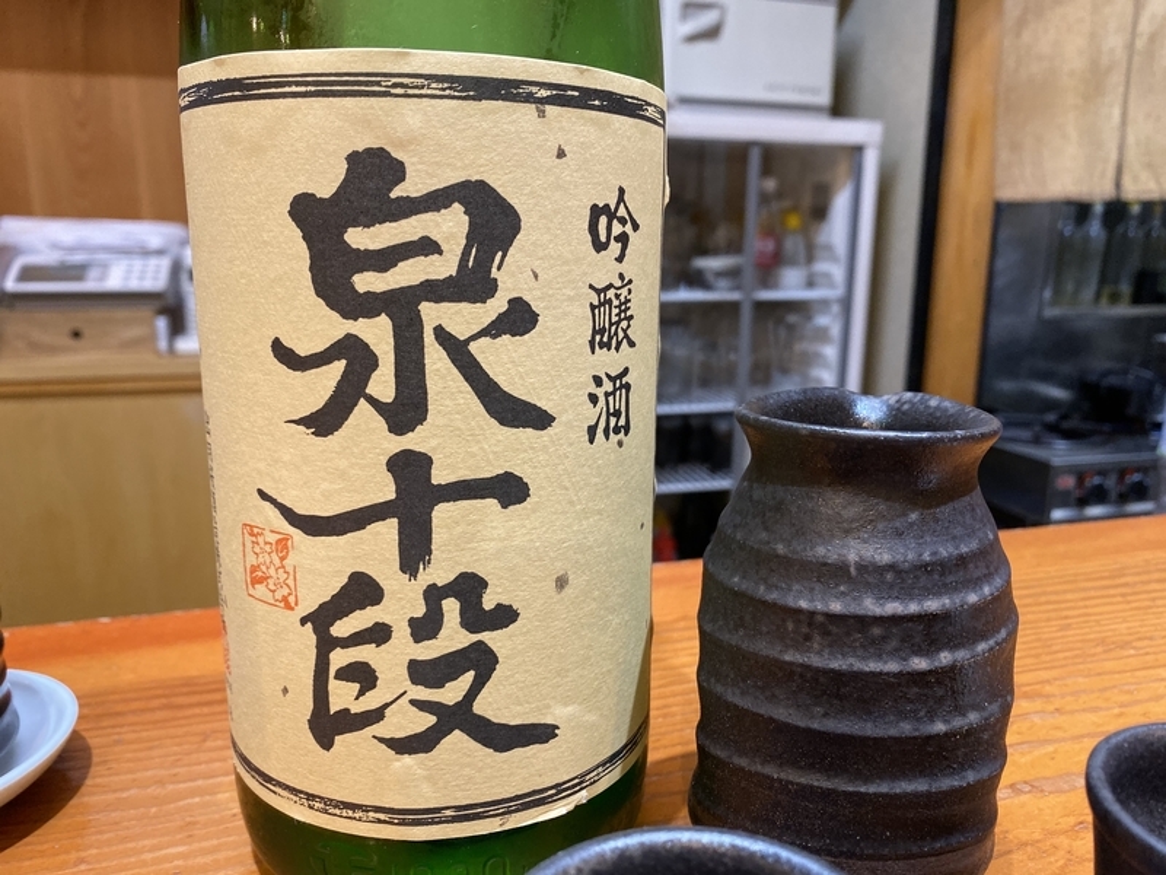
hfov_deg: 67.3
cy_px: 438
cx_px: 583
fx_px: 876
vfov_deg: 53.1
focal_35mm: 26
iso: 200
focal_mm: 4.25
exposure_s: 1/50
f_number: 1.8
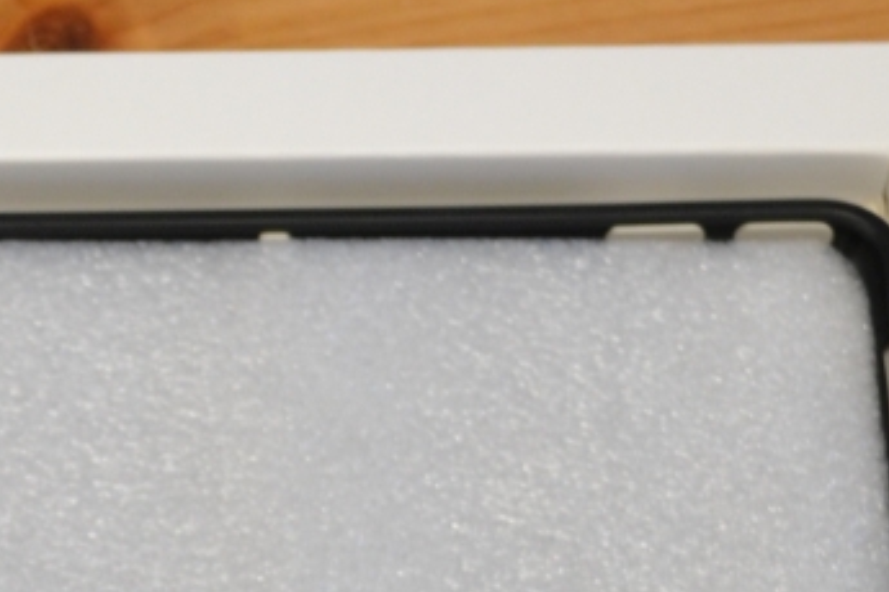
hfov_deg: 11.2
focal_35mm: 181
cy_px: 1075
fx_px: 4469
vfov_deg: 7.4
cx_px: -93
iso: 400
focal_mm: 26
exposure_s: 1/25
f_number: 4.2
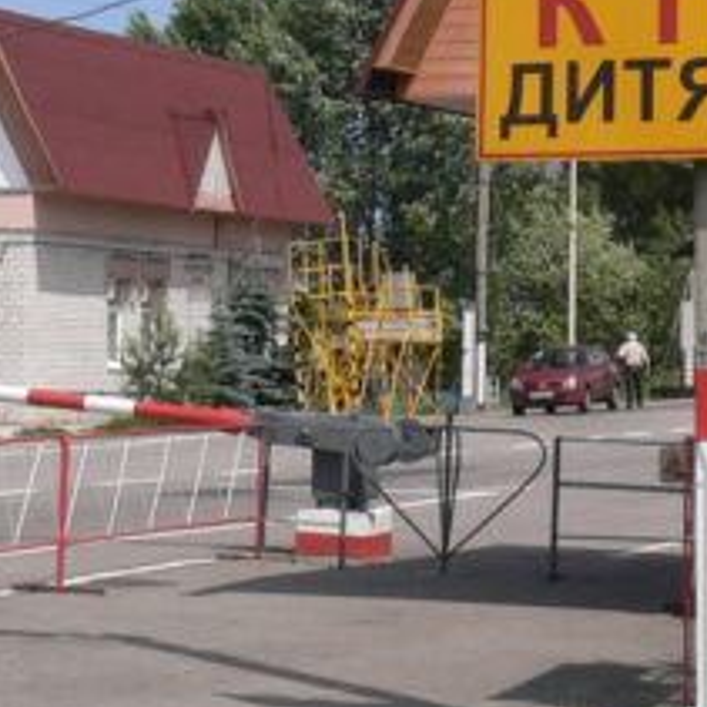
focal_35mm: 150
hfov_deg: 11.6
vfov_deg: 11.6
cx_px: 586
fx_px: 3466
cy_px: 114
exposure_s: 1/500
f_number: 5.6
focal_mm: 5.8
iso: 80
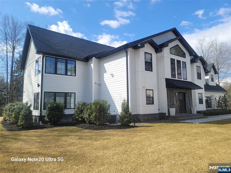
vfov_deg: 54.9
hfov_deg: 69.4
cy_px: 86
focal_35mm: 25
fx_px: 167
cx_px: 116
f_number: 1.8
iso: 20
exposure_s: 1/796
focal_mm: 7
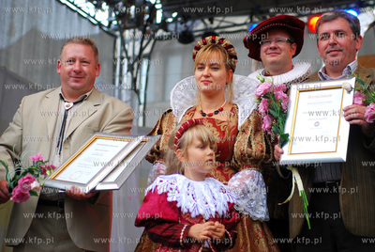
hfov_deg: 21.9
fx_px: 970
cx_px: 188
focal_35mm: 93
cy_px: 126
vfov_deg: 14.8
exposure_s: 1/200
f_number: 2.8
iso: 100
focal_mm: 62
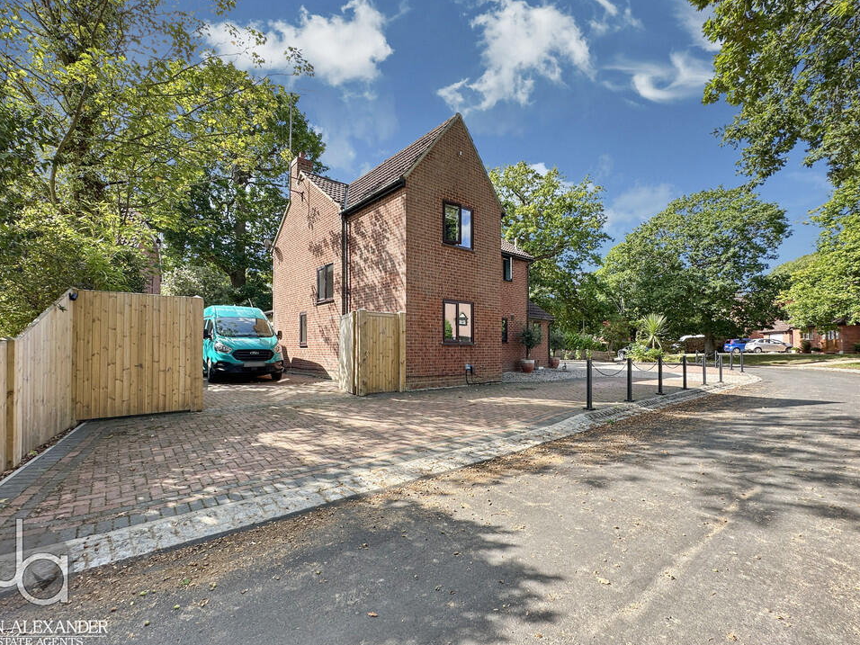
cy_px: 306
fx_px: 373
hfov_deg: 98.1
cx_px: 416
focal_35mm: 15
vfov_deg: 81.7
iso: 40
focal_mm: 2.22
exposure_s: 1/319
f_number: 2.2
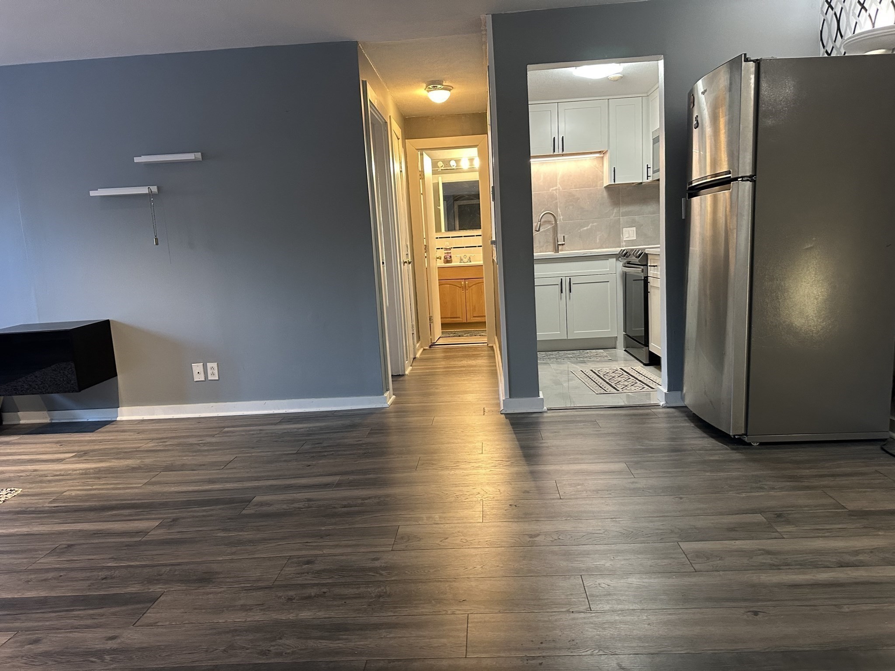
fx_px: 621
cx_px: 448
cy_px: 336
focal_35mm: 24
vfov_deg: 56.8
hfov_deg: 71.6
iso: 400
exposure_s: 1/60
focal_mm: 6.86
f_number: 1.78
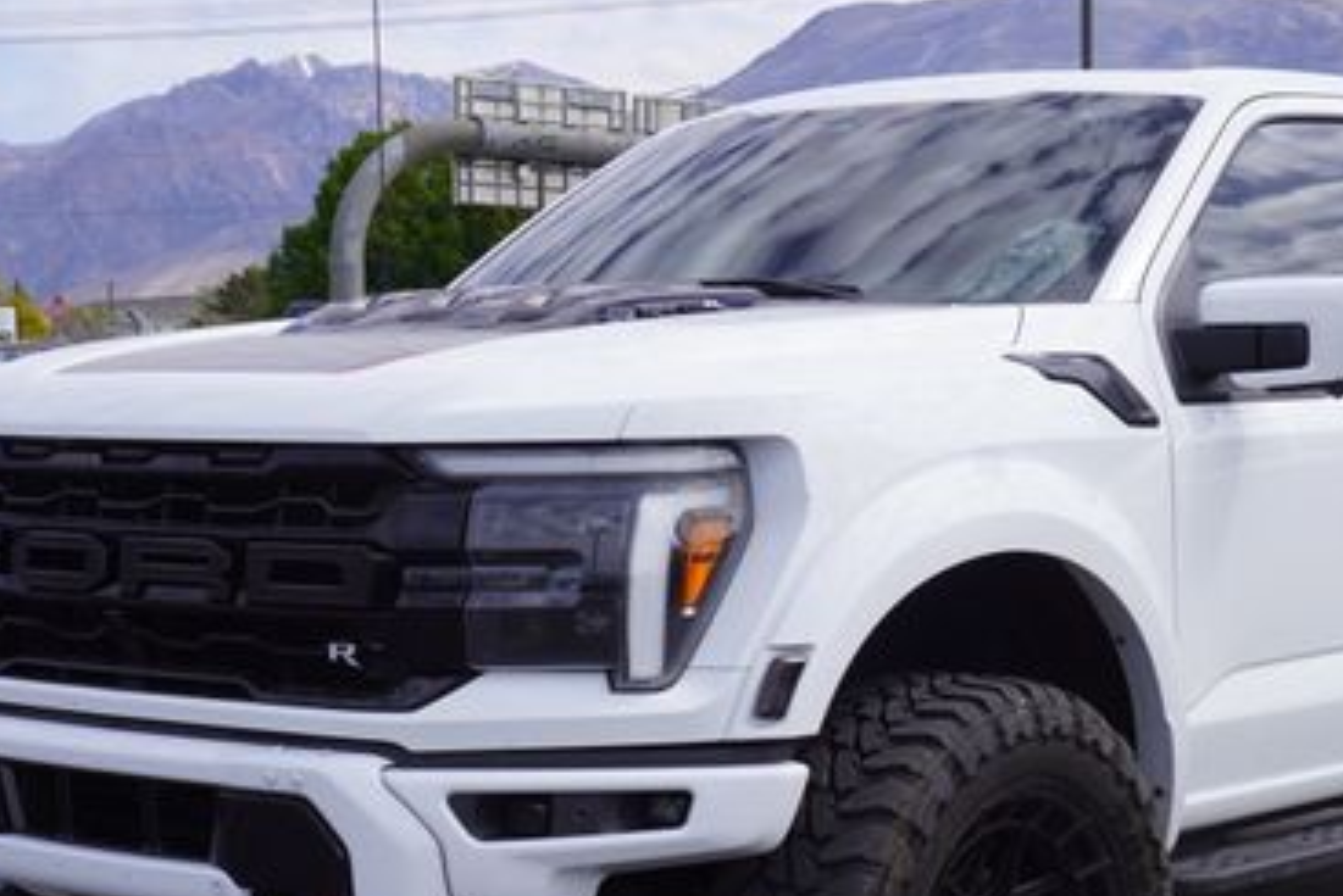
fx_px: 2831
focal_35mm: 76
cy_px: 680
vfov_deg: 17.9
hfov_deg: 26.5
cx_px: 893
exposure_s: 1/125
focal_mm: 29
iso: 100
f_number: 11
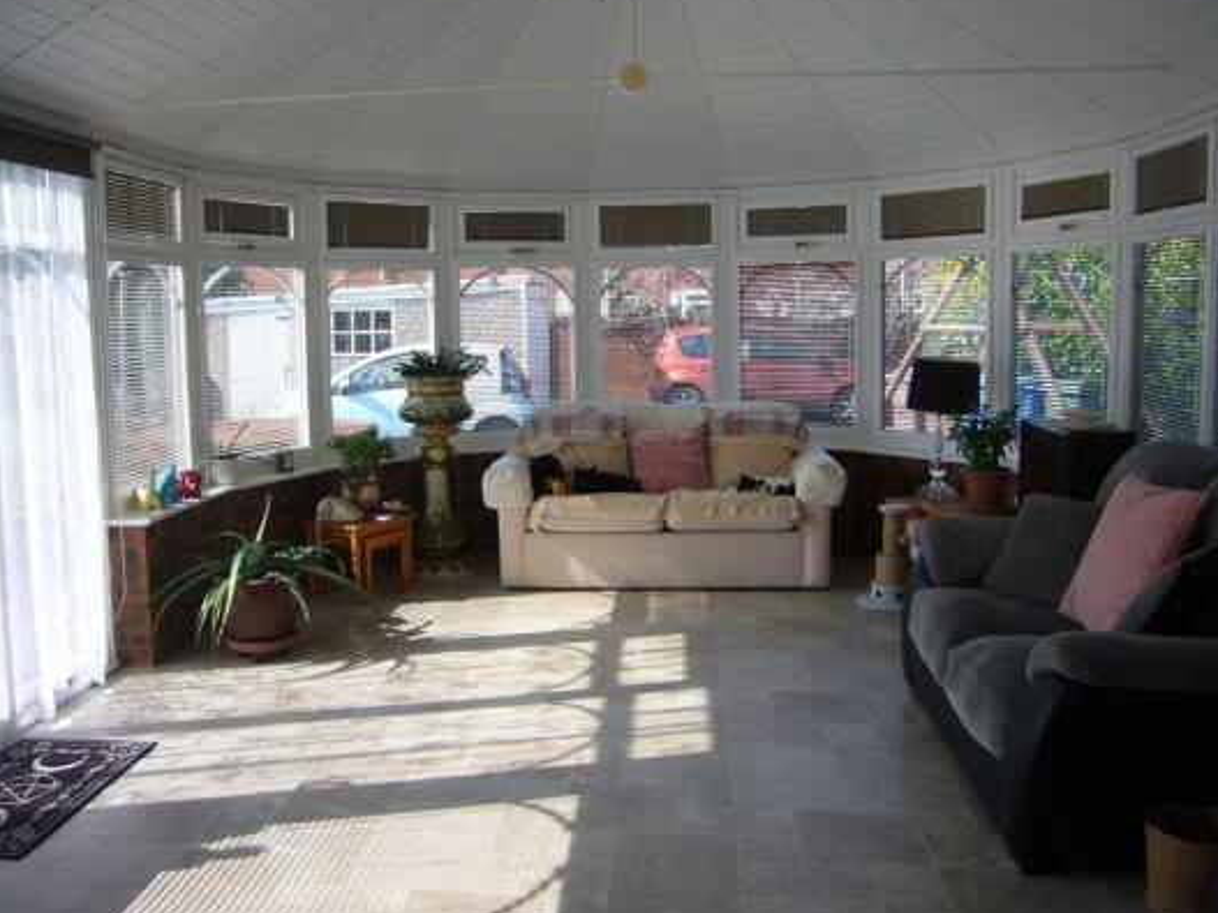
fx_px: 1091
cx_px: 579
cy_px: 433
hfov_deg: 58.3
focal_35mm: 31
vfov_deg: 45.4
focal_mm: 4.6
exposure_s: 1/320
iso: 80
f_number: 2.8
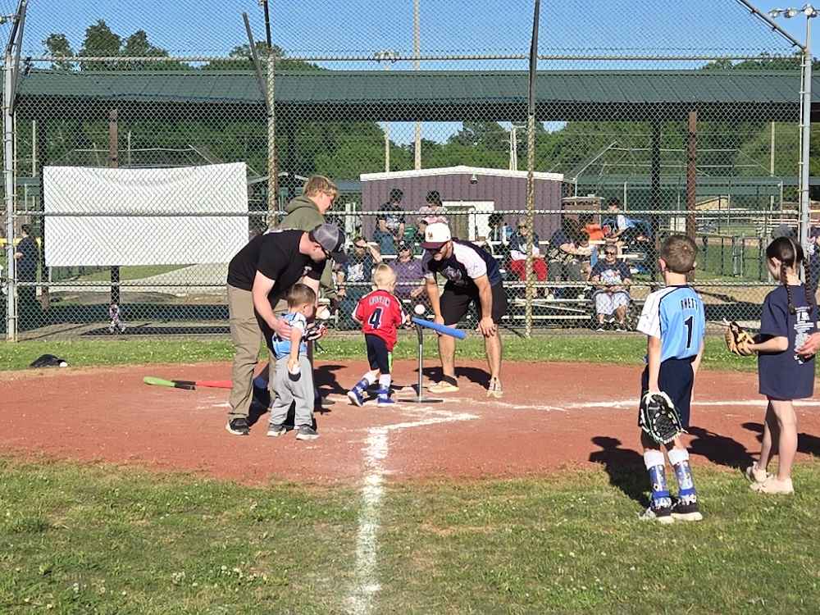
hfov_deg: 73.9
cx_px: 410
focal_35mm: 23
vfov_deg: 58.9
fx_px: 545
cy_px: 308
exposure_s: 1/2537
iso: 25
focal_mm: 5.4
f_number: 1.8
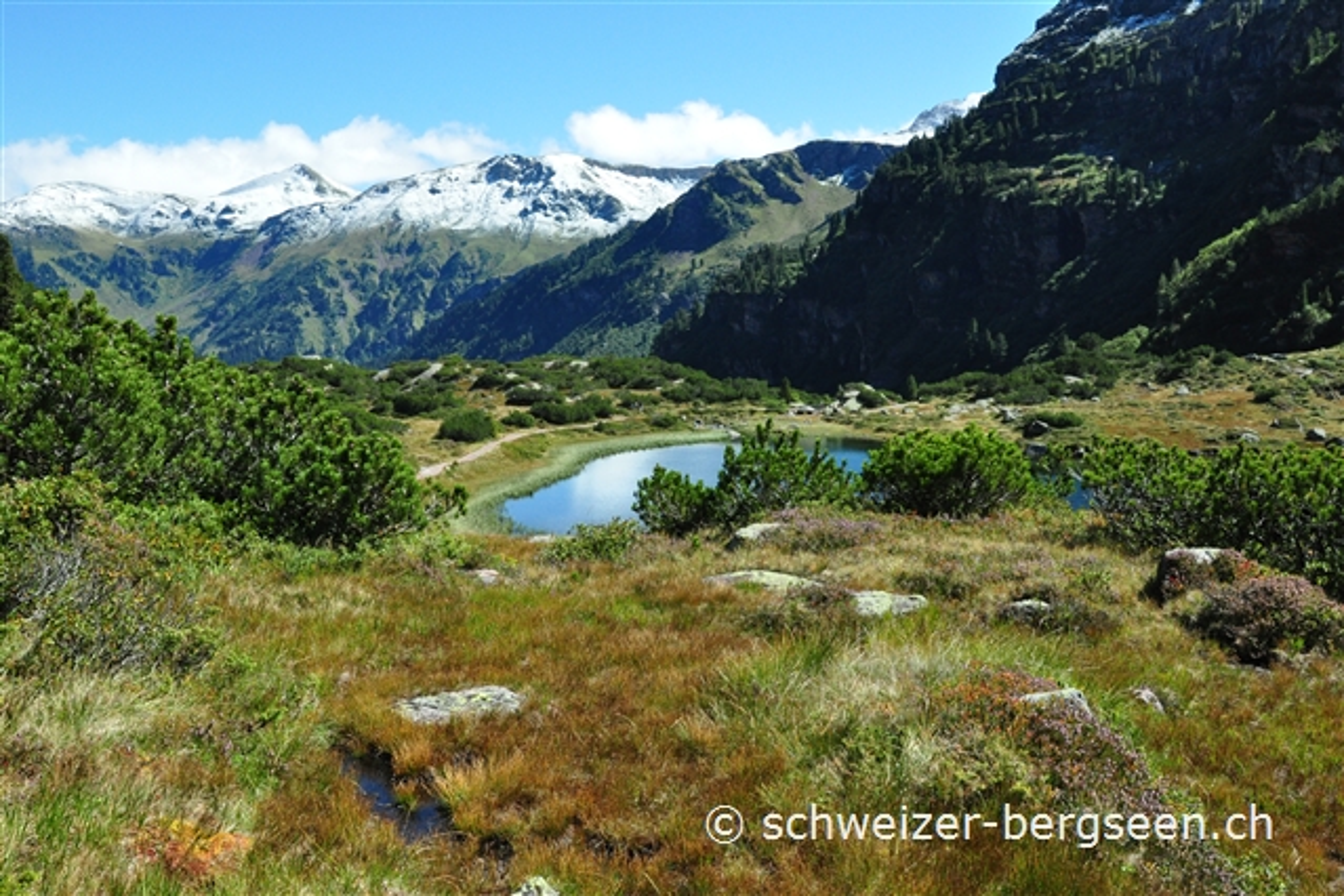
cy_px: 448
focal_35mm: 36
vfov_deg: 36.9
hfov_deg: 53.1
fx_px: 1344
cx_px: 672
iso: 800
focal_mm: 24
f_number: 13
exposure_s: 1/640
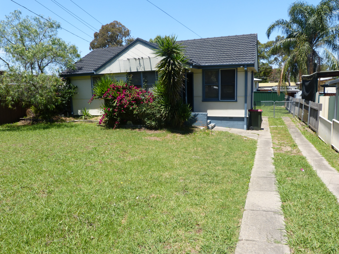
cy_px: 127
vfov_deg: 54.9
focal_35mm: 25
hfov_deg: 69.4
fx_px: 245
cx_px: 170
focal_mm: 4.5
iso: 100
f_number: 4
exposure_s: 1/640
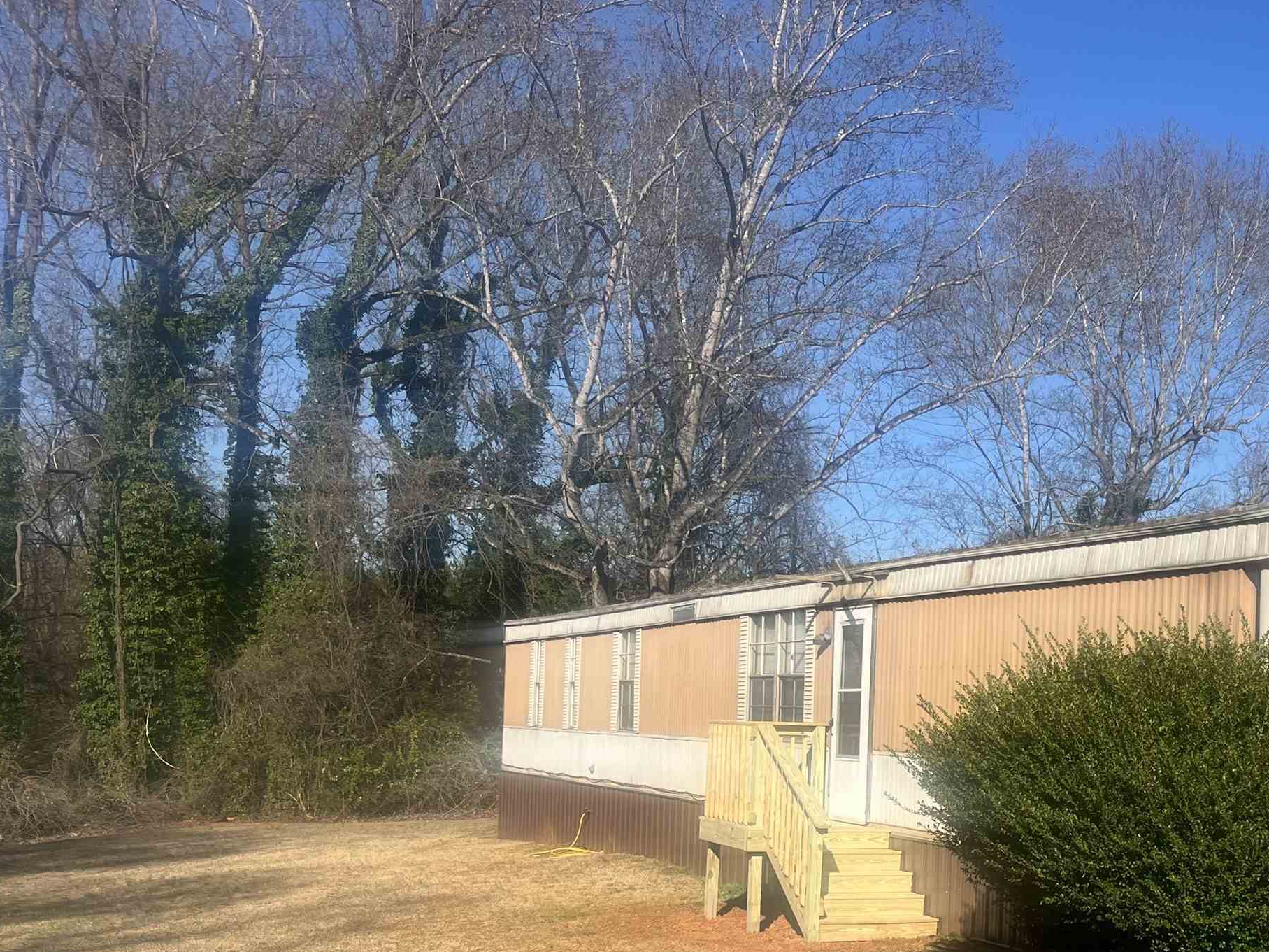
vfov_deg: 32.1
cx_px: 1043
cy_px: 748
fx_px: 1613
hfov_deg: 40.9
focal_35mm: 44
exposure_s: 1/3521
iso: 50
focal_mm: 5.1
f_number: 1.6
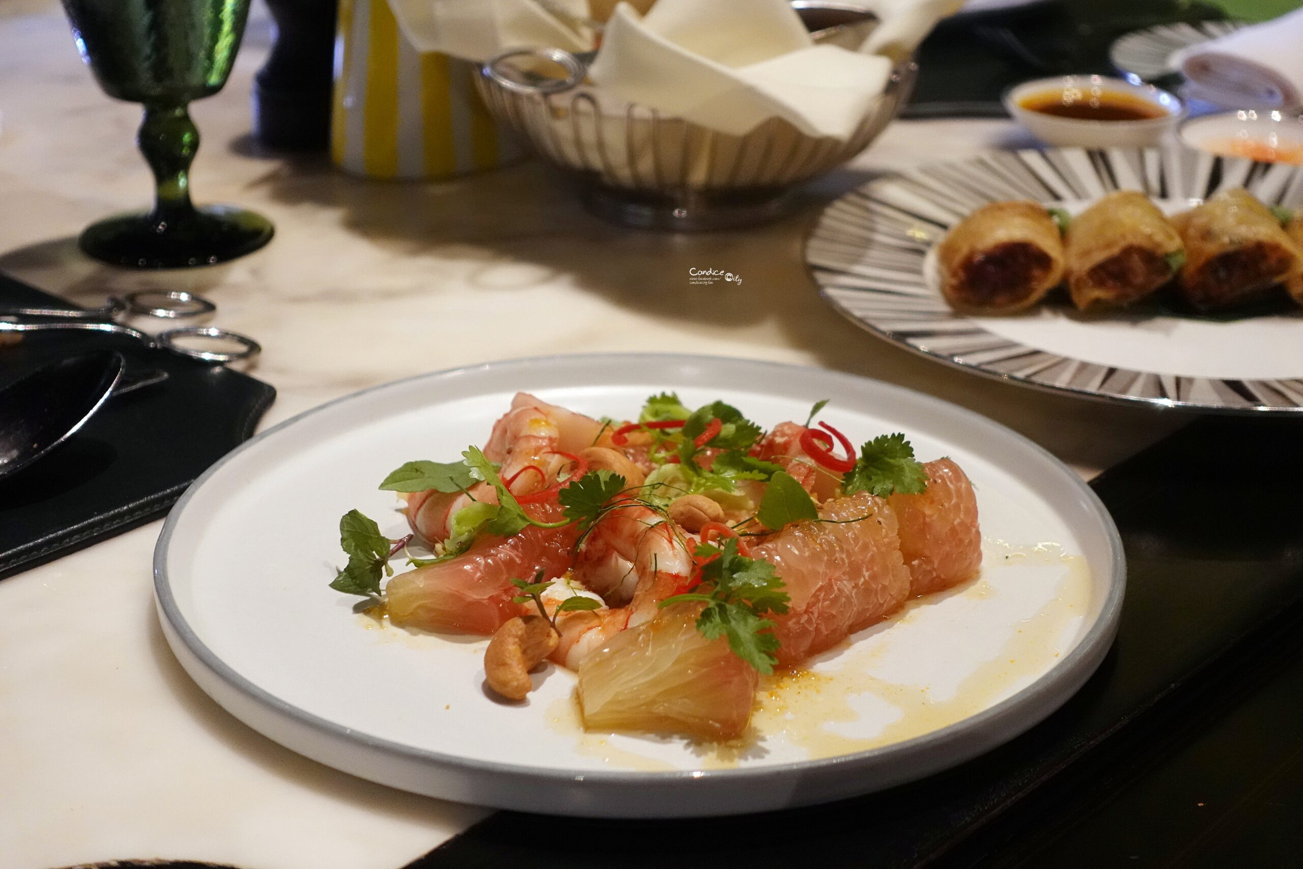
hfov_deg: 30.5
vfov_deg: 20.6
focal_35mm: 66
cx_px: 652
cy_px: 434
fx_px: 2389
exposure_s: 1/80
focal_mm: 24.36
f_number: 2.8
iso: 2500
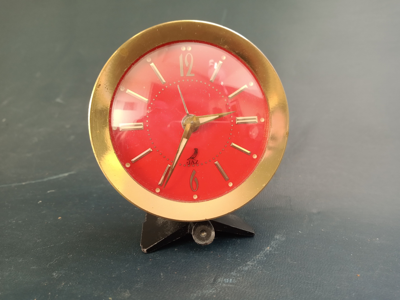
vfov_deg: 51.4
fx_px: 312
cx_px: 200
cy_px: 150
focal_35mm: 27
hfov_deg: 65.3
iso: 255
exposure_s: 1/33.3
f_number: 2
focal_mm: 3.54
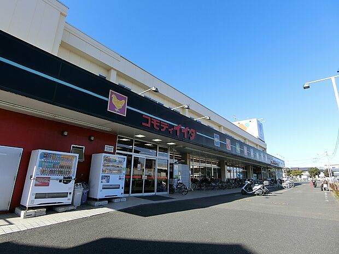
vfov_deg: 68.7
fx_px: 186
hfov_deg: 84.7
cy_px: 127
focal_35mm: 19
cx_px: 170
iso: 80
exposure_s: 1/800
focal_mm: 4.06
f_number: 2.7
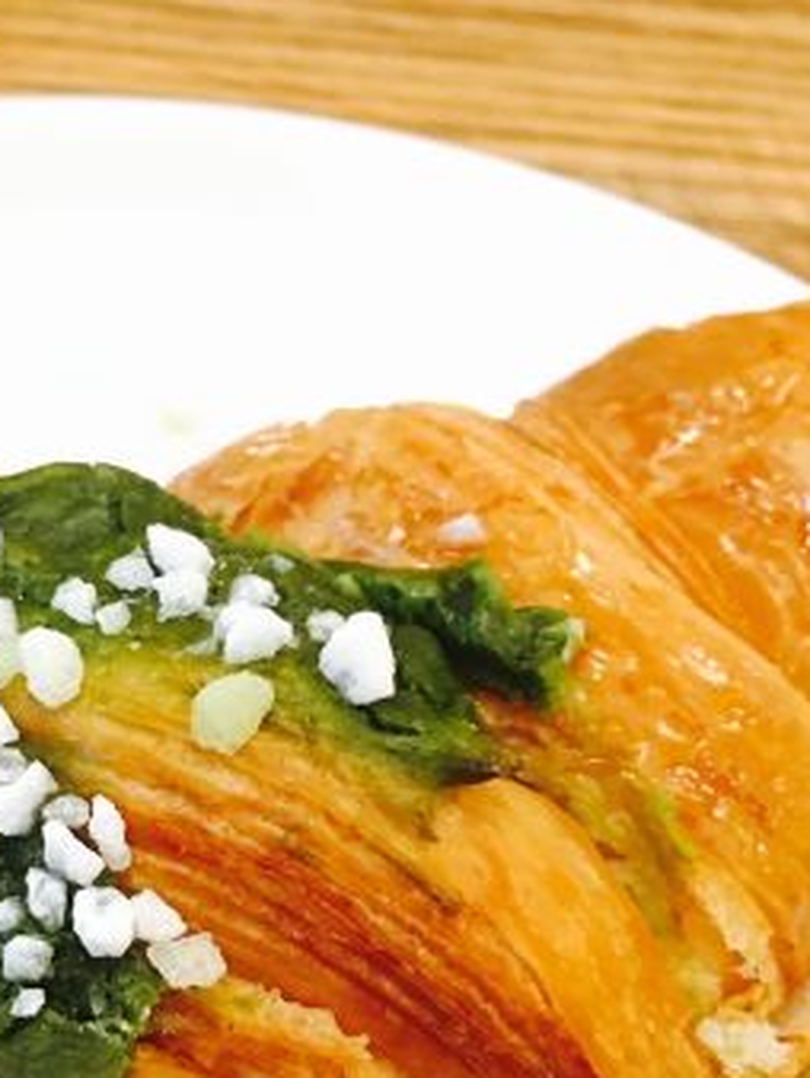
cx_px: 228
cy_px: 746
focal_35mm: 60
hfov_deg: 24.2
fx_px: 1870
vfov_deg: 31.8
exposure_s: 1/17
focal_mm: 4.15
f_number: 2.2
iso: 100
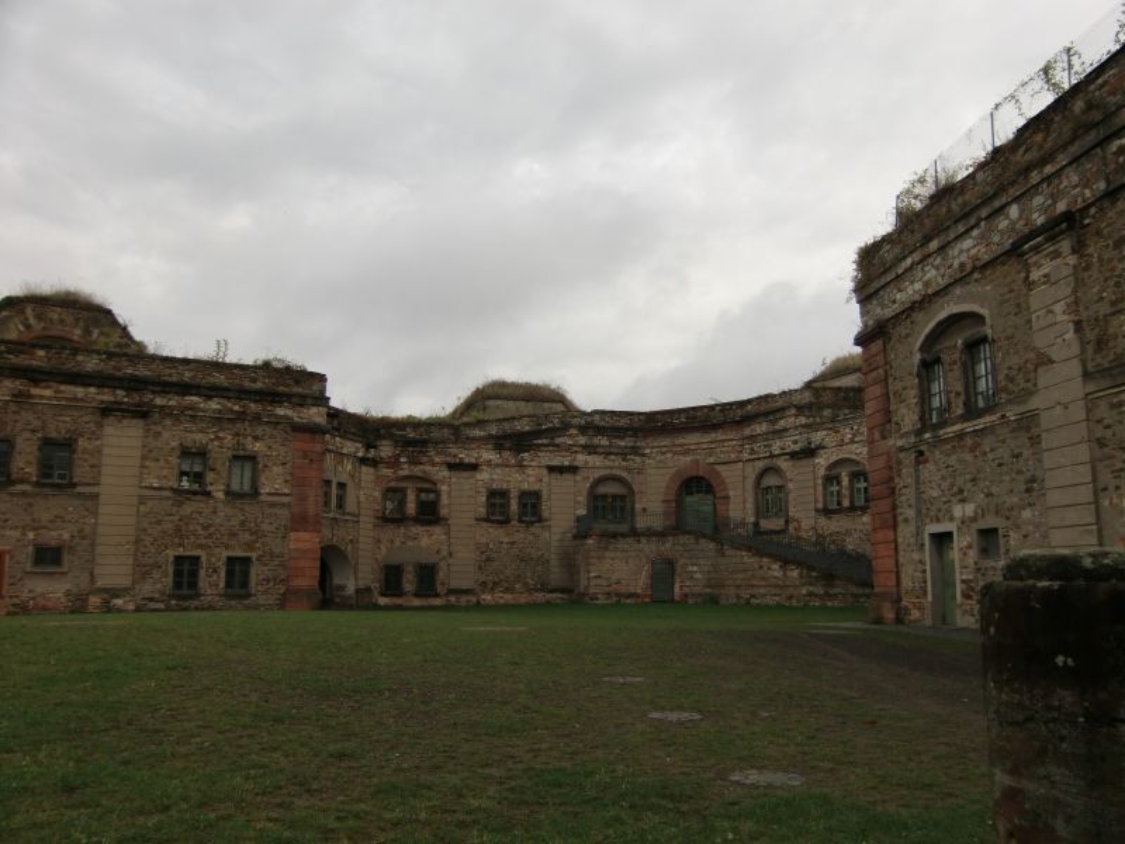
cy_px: 422
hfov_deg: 61.7
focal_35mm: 29
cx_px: 562
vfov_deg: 48.2
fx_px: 942
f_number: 3.5
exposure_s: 1/400
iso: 64
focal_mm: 5.2
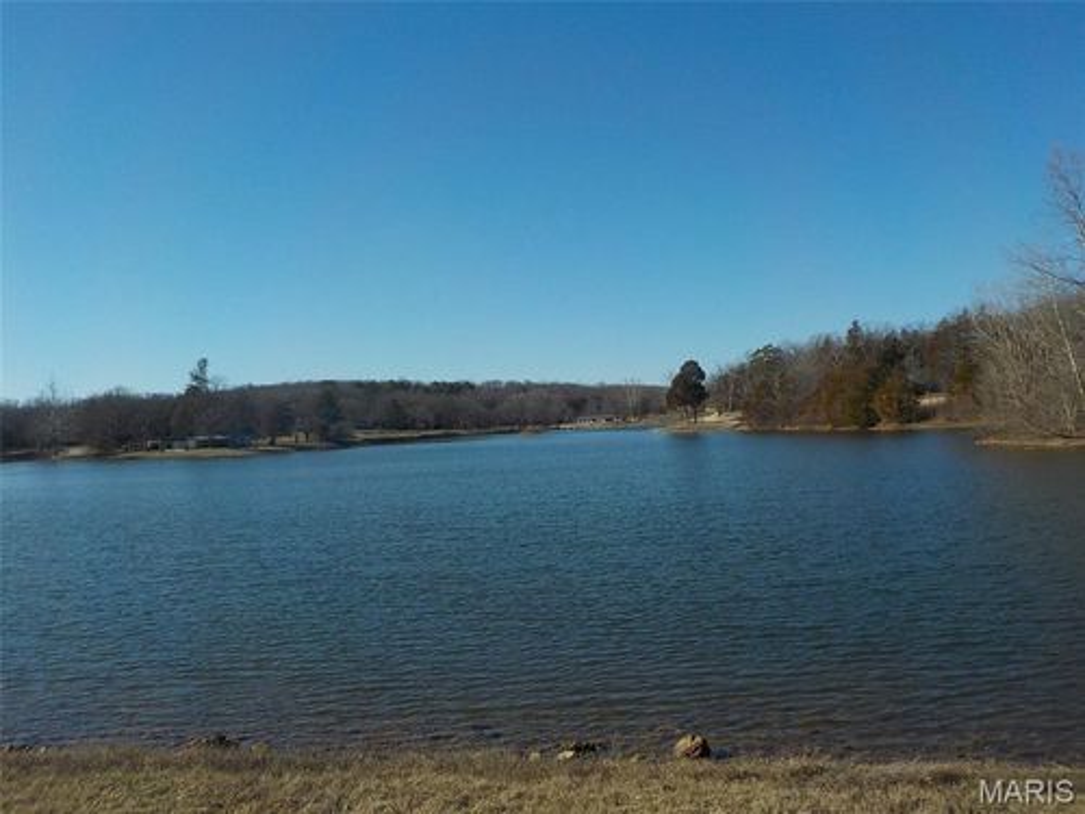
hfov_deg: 60.0
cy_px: 407
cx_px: 542
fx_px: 940
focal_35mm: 30
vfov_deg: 46.8
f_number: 3.3
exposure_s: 1/1250
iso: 125
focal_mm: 4.1
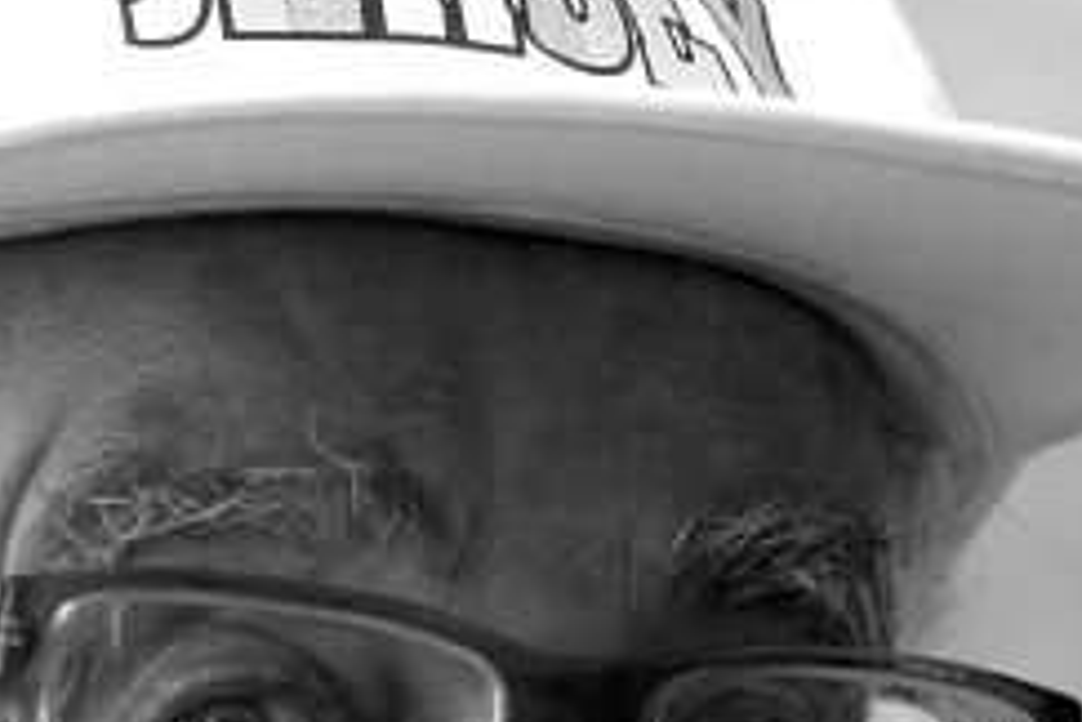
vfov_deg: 3.7
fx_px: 11150
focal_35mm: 371
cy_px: 1145
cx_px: -325
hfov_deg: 5.5
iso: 800
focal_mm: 50
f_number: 3.2
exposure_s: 1/800
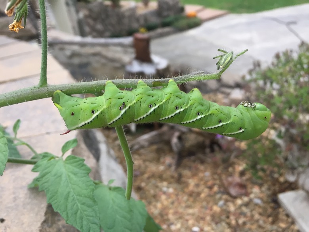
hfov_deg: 61.7
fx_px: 259
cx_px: 154
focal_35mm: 29
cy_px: 116
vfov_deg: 48.2
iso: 32
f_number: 2.2
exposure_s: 1/30
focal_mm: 4.15
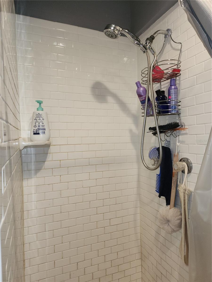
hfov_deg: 58.9
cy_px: 141
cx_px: 106
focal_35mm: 23
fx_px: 188
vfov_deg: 73.9
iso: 80
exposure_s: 1/60
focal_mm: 6.4
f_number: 1.8
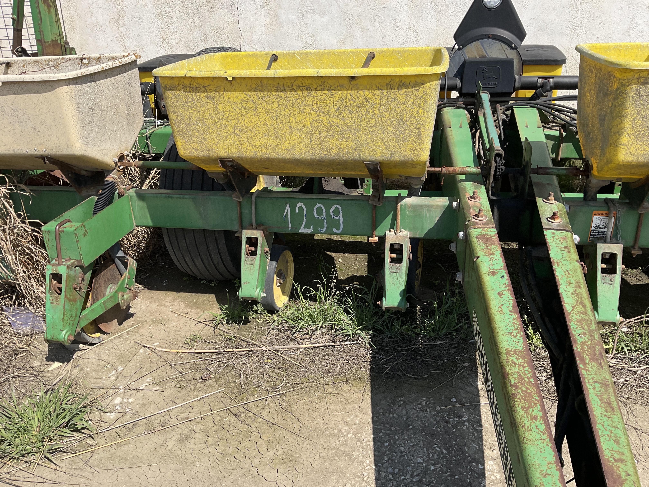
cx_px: 324
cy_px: 244
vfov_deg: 48.2
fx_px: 544
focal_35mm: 29
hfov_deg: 61.7
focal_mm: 3
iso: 16
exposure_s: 1/1786
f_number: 1.8
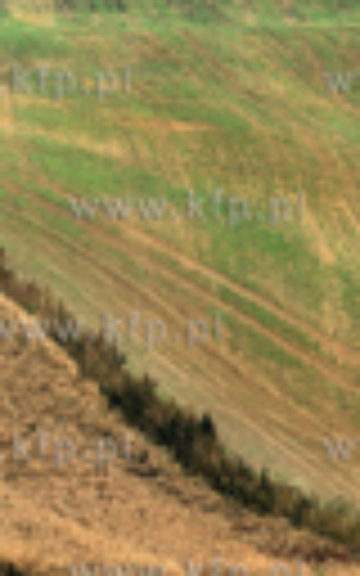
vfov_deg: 3.8
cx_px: -513
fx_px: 8712
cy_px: 266
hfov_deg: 2.4
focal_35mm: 555
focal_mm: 175
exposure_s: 1/250
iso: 800
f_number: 14
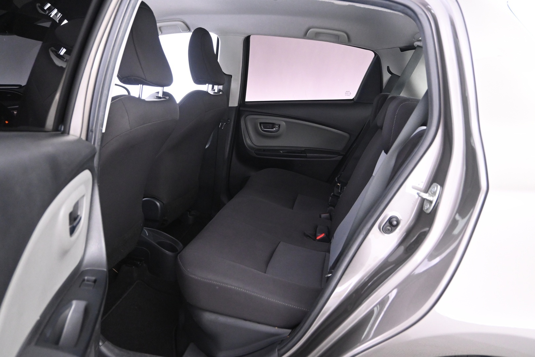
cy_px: 178
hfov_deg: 67.4
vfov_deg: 47.9
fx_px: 401
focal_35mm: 27
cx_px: 268
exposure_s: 1/15
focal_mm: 18
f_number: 3.5
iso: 3200
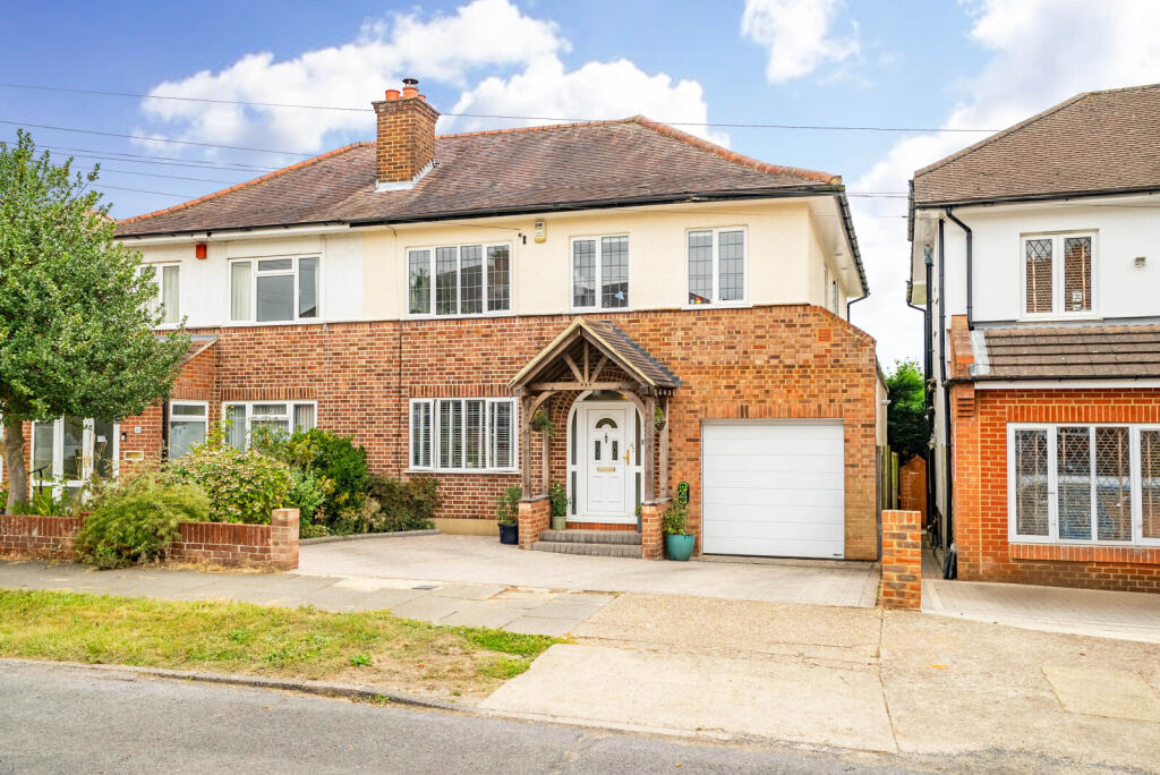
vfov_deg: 43.7
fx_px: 967
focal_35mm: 30
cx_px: 580
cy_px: 388
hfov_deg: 61.9
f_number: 4
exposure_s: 1/160
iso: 125
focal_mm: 30
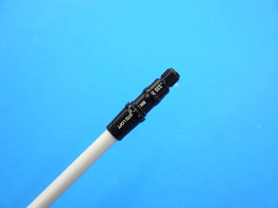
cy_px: 104
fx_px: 385
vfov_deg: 30.3
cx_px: 139
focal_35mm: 48
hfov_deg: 39.7
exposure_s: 1/125
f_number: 4.5
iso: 640
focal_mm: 24
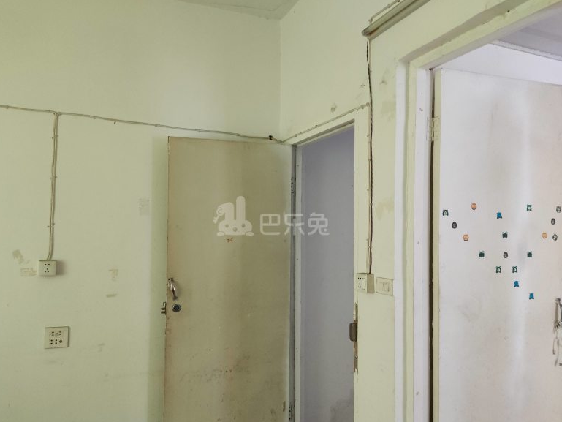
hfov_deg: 67.3
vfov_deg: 53.1
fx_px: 422
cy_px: 216
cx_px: 271
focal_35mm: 26
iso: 811
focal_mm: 4.71
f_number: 1.79
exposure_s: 1/60
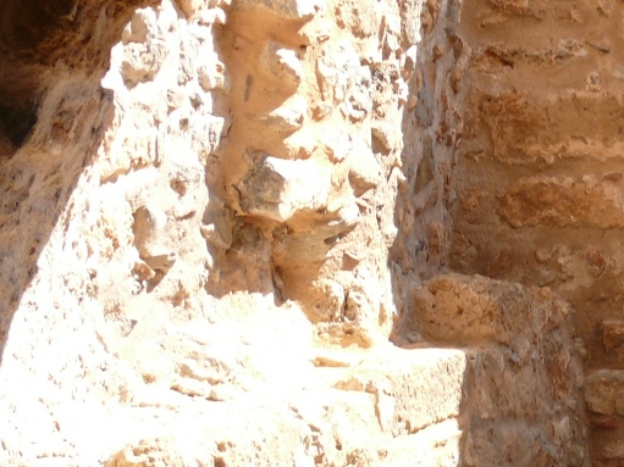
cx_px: 818
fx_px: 2487
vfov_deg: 10.7
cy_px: 202
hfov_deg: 13.7
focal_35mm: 138
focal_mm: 9.6
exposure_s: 1/100
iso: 100
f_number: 3.6
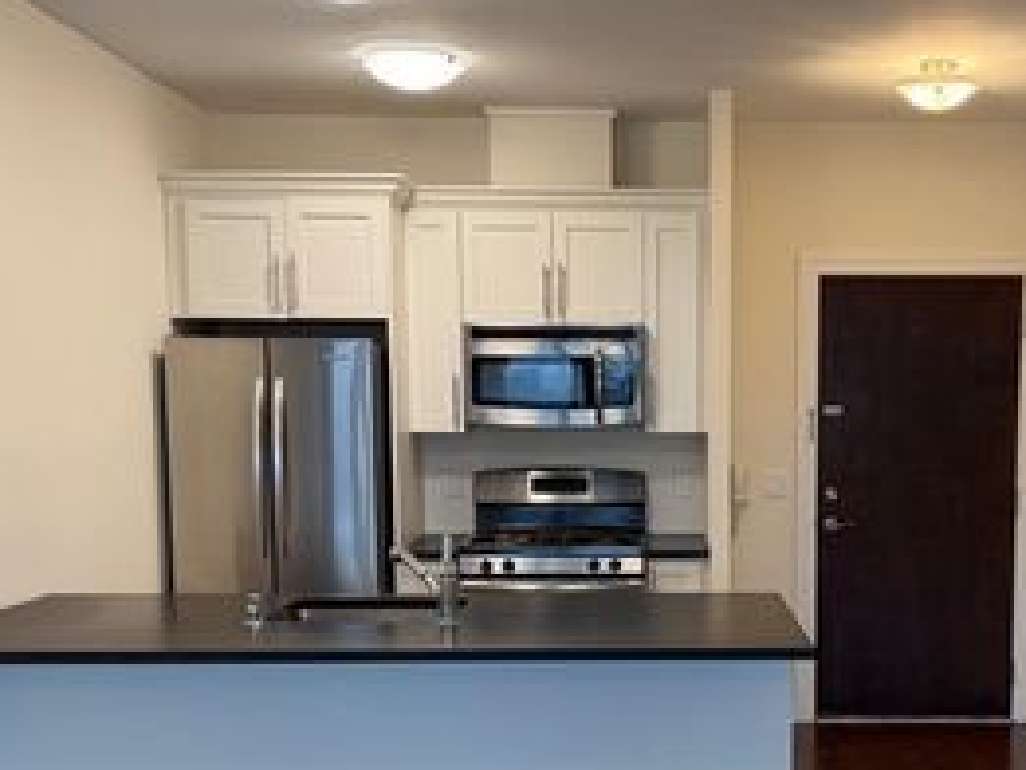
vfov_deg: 31.2
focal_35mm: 46
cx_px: 700
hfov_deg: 40.6
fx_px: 1364
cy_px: 540
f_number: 1.78
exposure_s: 1/120
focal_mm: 6.76
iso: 160
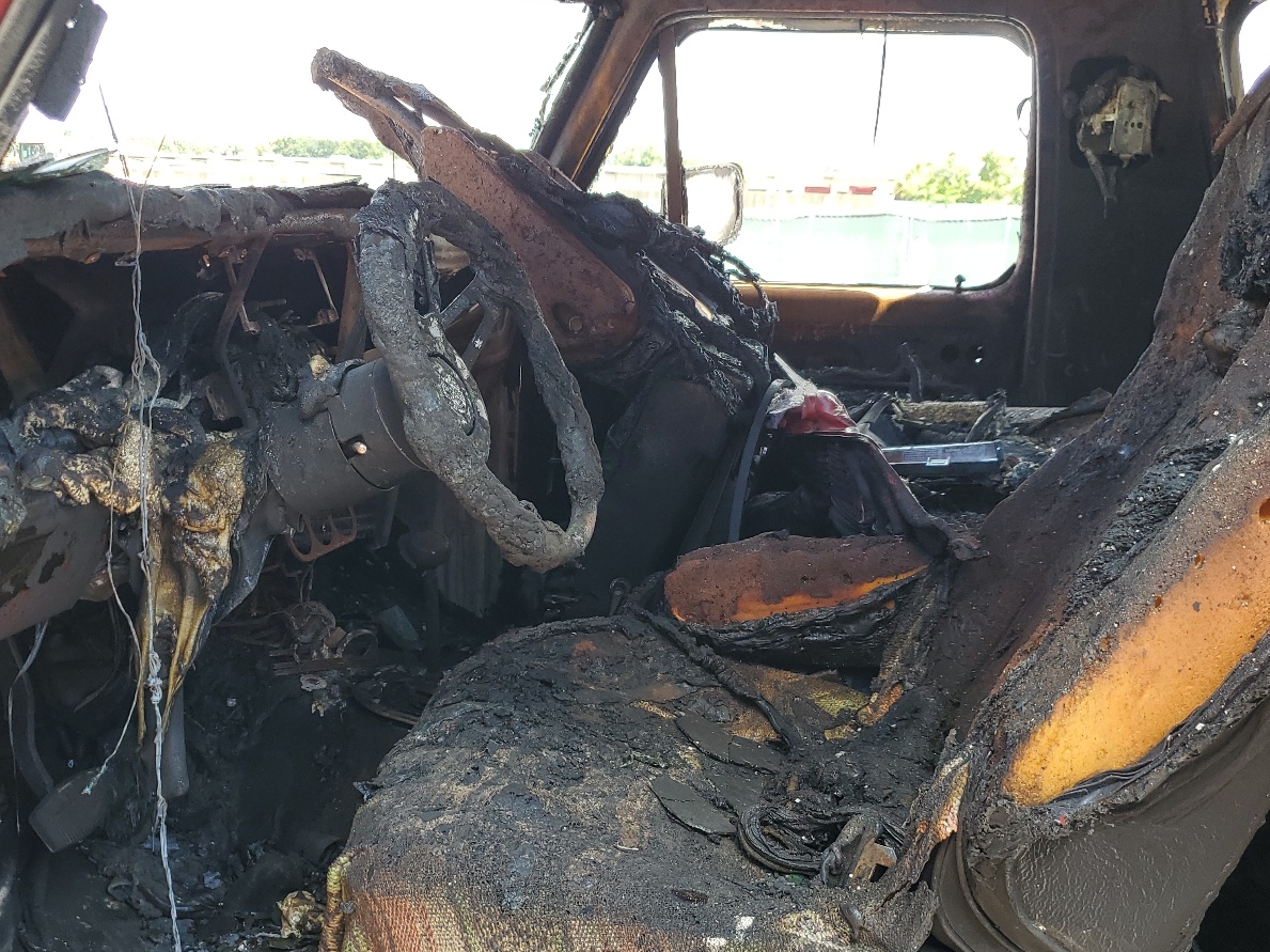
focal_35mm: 35
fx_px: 1284
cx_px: 589
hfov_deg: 52.6
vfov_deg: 40.5
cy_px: 571
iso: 50
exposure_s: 1/200
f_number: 1.5
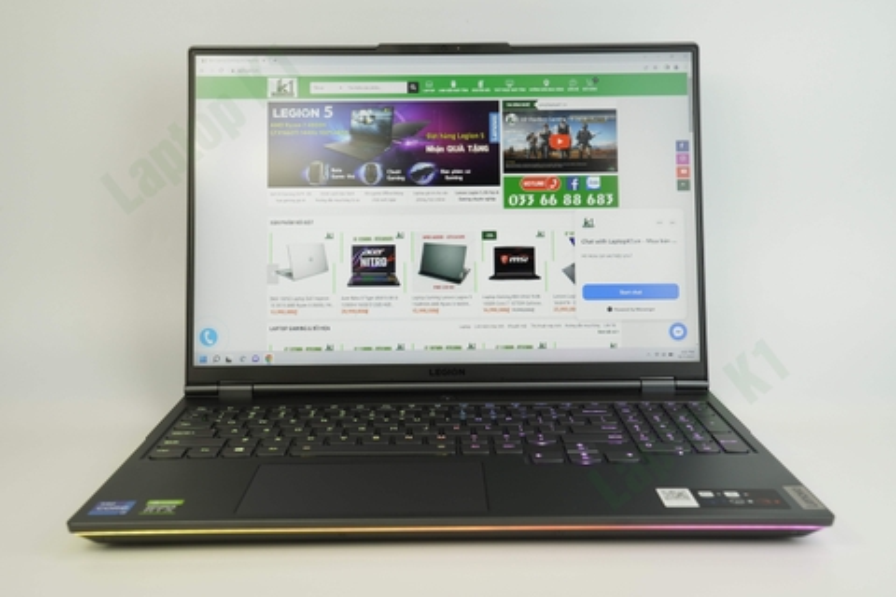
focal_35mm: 42
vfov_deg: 31.9
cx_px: 448
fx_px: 1045
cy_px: 298
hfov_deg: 46.4
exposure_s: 1/20
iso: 100
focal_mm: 28
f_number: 6.3
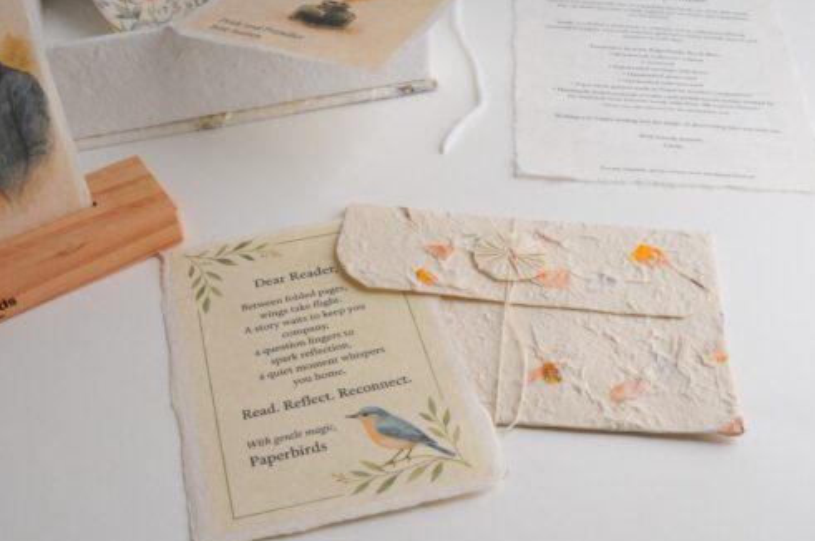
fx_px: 995
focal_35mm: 44
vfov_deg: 30.4
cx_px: 432
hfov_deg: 44.5
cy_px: 272
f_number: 13
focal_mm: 24
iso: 250
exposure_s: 1/200
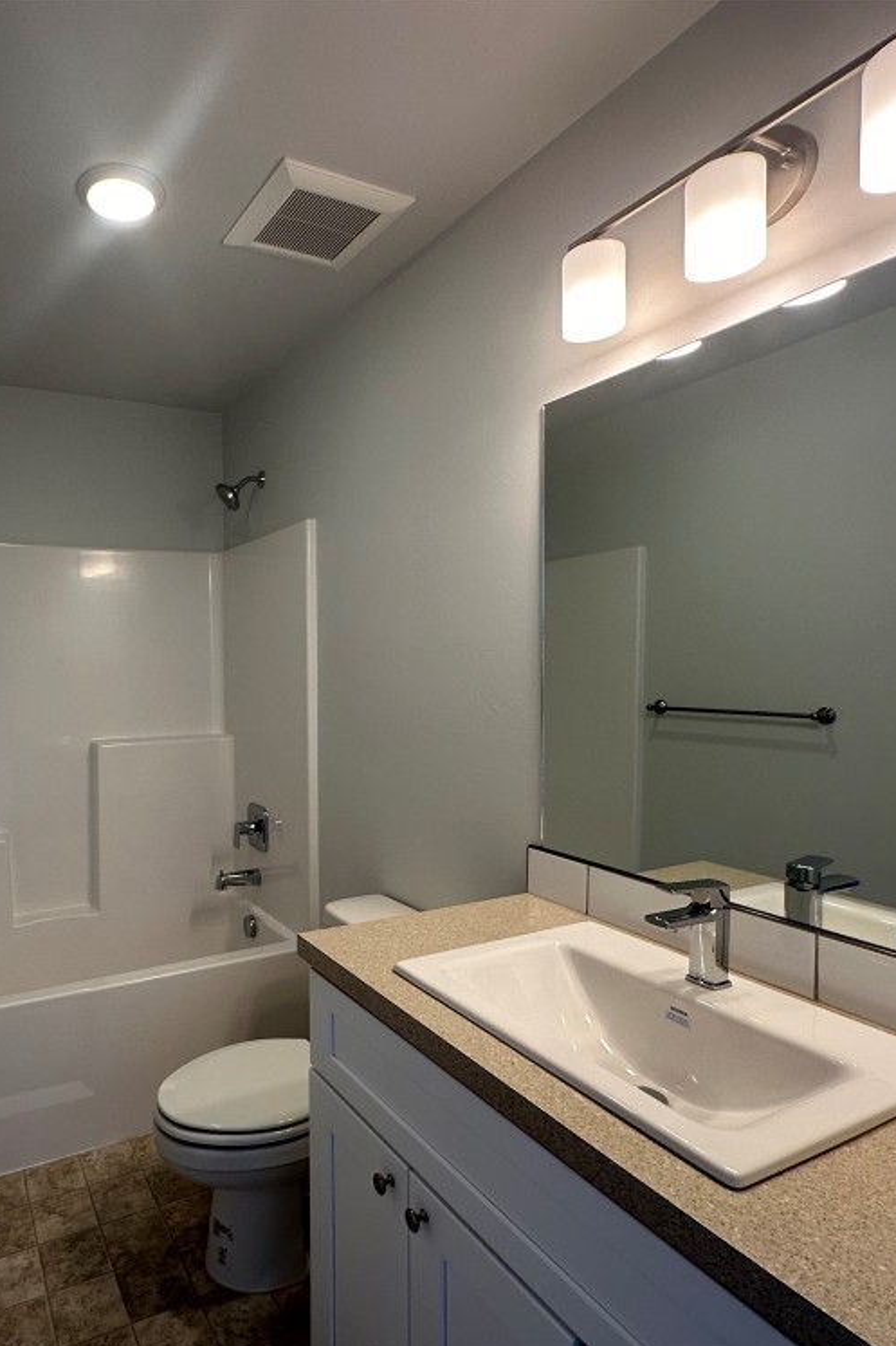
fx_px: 747
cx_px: 251
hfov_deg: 59.4
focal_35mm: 20
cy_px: 691
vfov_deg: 84.0
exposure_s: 1/120
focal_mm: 2.22
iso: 80
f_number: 2.2
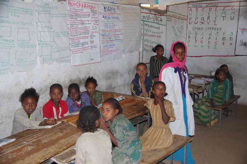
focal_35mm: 40
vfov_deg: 33.1
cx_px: 124
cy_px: 82
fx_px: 277
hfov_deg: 48.1
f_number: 4
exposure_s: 1/60
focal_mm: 26.9
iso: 3200
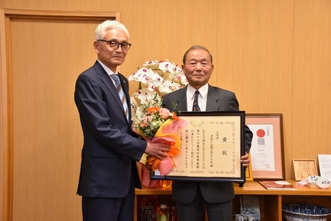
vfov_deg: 28.1
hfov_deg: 41.1
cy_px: 110
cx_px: 166
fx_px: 441
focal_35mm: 48
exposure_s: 1/60
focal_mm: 32
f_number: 4
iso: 800
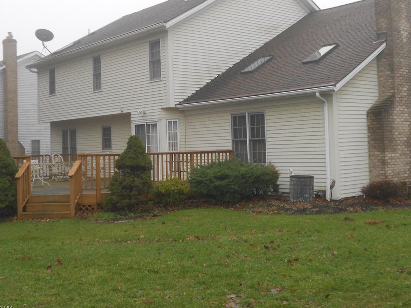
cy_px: 125
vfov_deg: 31.4
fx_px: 546
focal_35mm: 46
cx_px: 216
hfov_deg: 41.2
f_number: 3.9
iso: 125
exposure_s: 1/30
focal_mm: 6.7
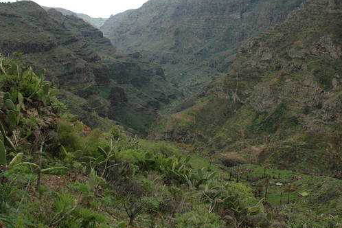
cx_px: 176
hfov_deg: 49.5
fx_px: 370
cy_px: 125
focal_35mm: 39
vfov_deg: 34.2
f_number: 6.3
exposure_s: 1/160
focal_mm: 18
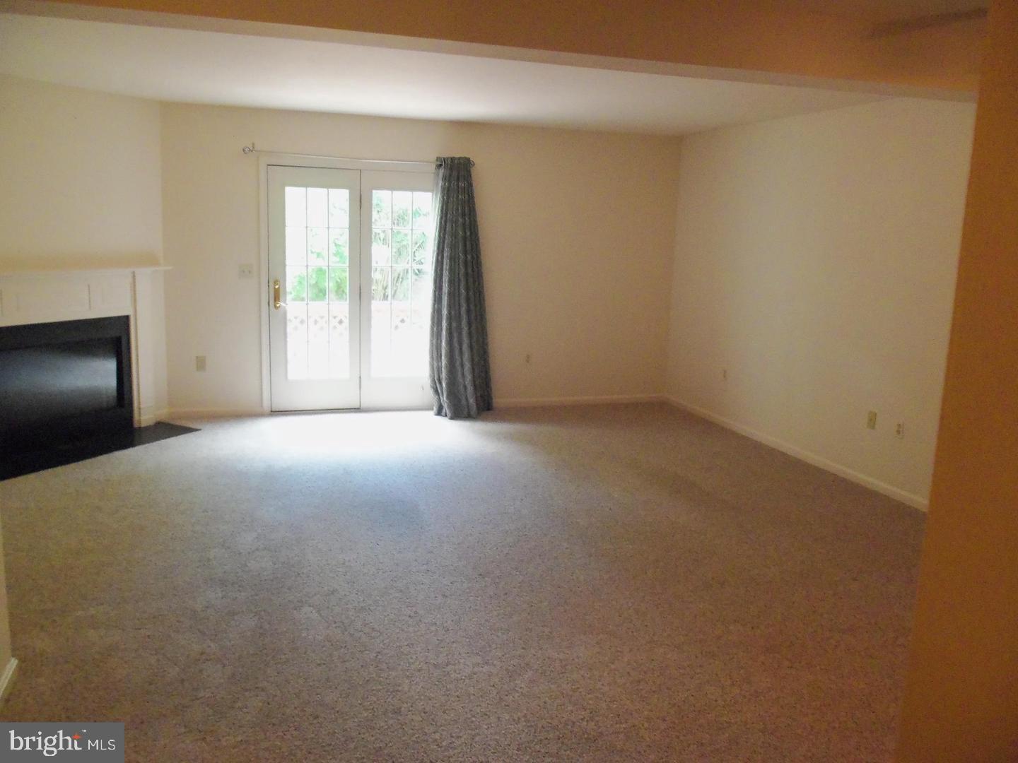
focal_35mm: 29
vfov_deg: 48.2
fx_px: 853
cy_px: 382
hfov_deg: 61.7
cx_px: 509
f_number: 3.4
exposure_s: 1/20
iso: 400
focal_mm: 5.2
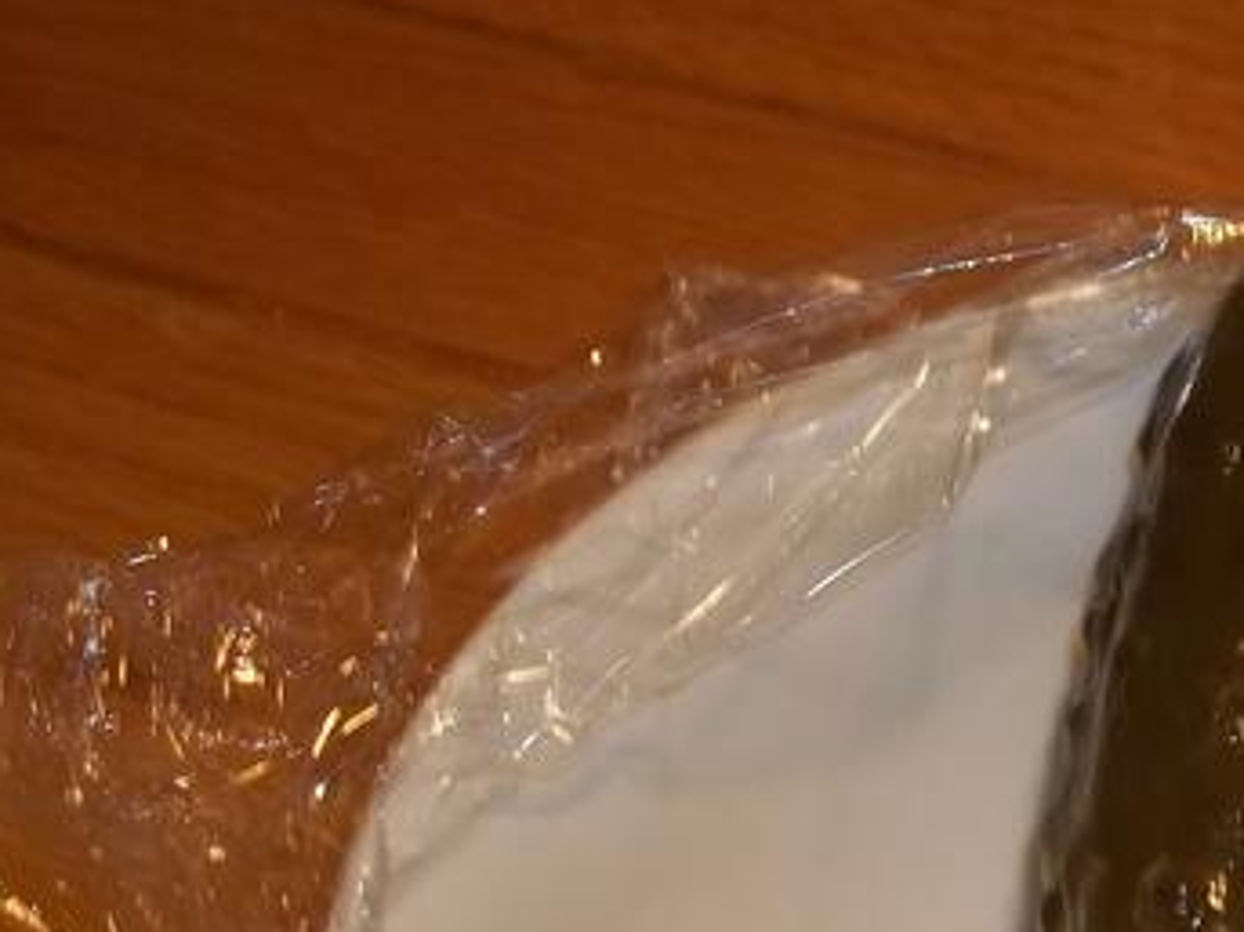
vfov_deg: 17.2
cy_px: 916
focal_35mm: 84
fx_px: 3018
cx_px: 1251
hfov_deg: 22.4
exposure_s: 1/30
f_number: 2.9
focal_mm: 5.7
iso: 64
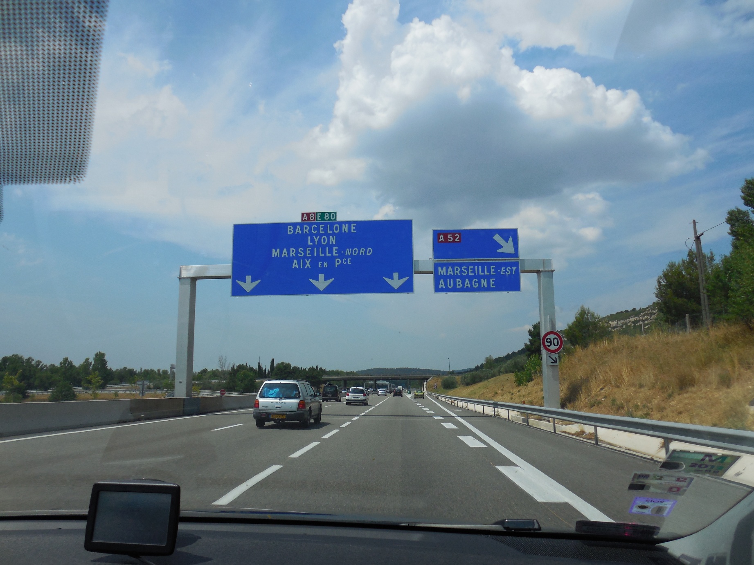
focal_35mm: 26
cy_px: 282
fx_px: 566
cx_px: 377
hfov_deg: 67.3
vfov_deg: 53.1
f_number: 11.5
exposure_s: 1/200
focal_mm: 4.6
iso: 125
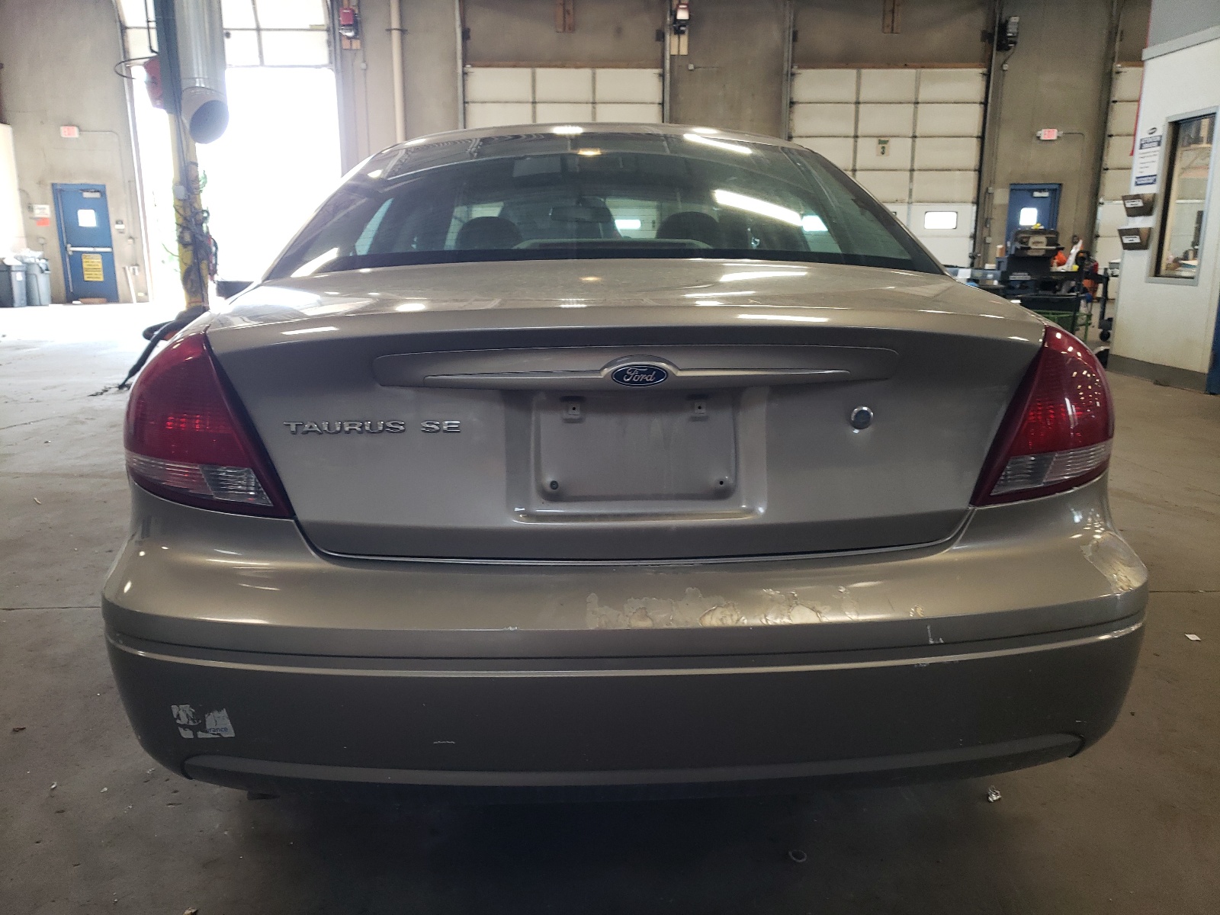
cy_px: 458
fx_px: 916
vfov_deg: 53.1
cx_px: 610
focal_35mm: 26
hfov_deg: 67.3
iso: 113
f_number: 1.5
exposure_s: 1/60.2
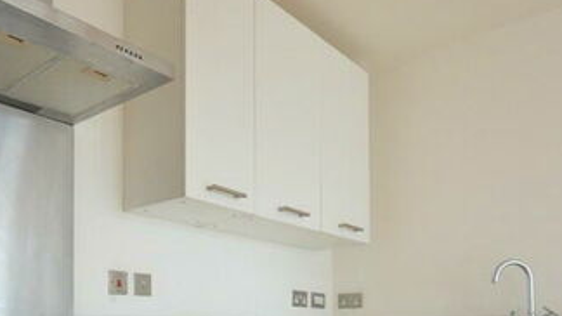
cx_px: 168
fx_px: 507
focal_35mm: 34
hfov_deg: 56.2
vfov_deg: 31.6
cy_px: 326
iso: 1600
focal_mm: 10
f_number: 4
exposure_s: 1/60
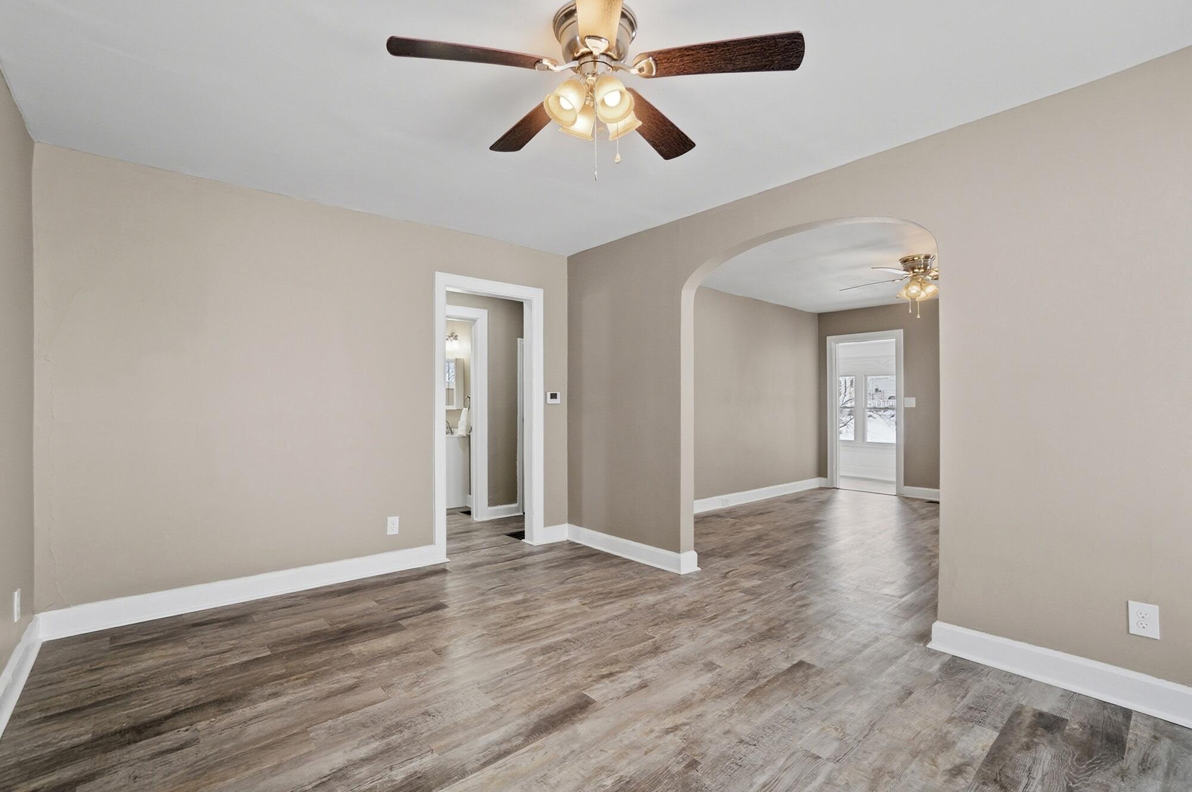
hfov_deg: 100.5
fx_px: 496
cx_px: 596
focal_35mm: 15
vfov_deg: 77.2
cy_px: 396
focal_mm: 10
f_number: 4
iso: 100
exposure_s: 1/500
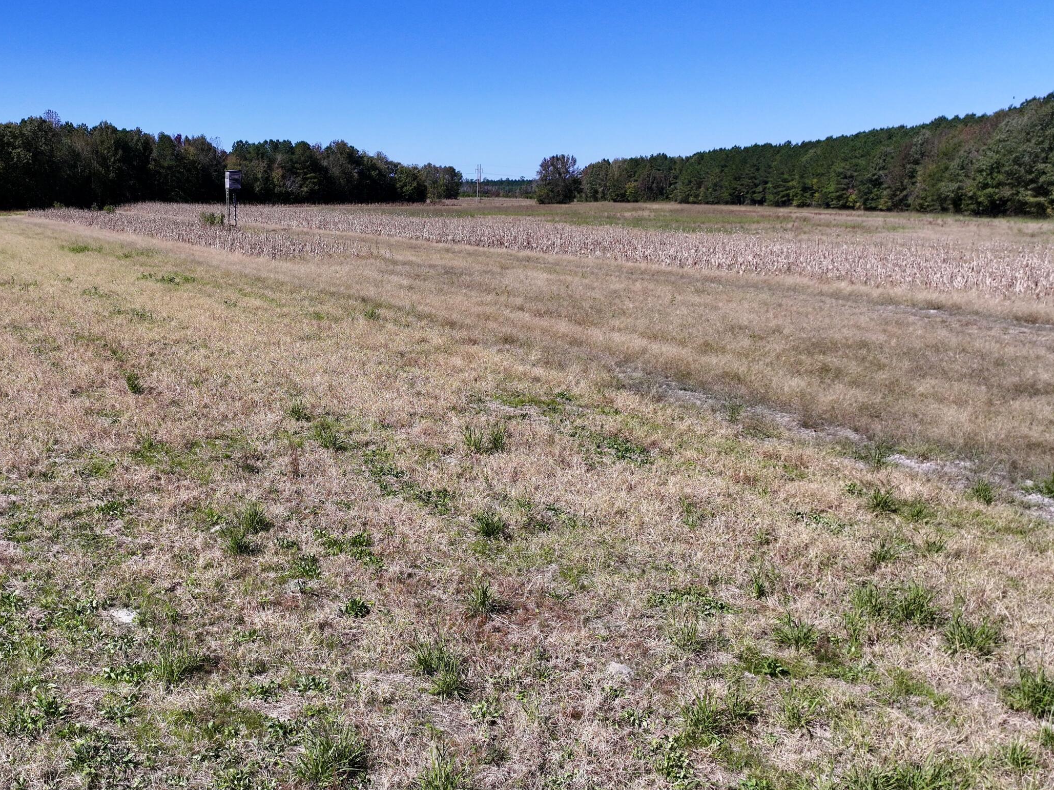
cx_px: 304
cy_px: 436
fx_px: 1065
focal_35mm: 35
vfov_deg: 40.6
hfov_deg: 51.1
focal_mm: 12.29
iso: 100
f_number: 2.8
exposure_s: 1/200
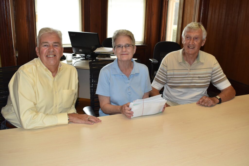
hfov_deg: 57.2
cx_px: 124
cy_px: 83
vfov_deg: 40.0
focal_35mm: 33
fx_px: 228
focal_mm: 22
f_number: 5.6
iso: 400
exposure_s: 1/125
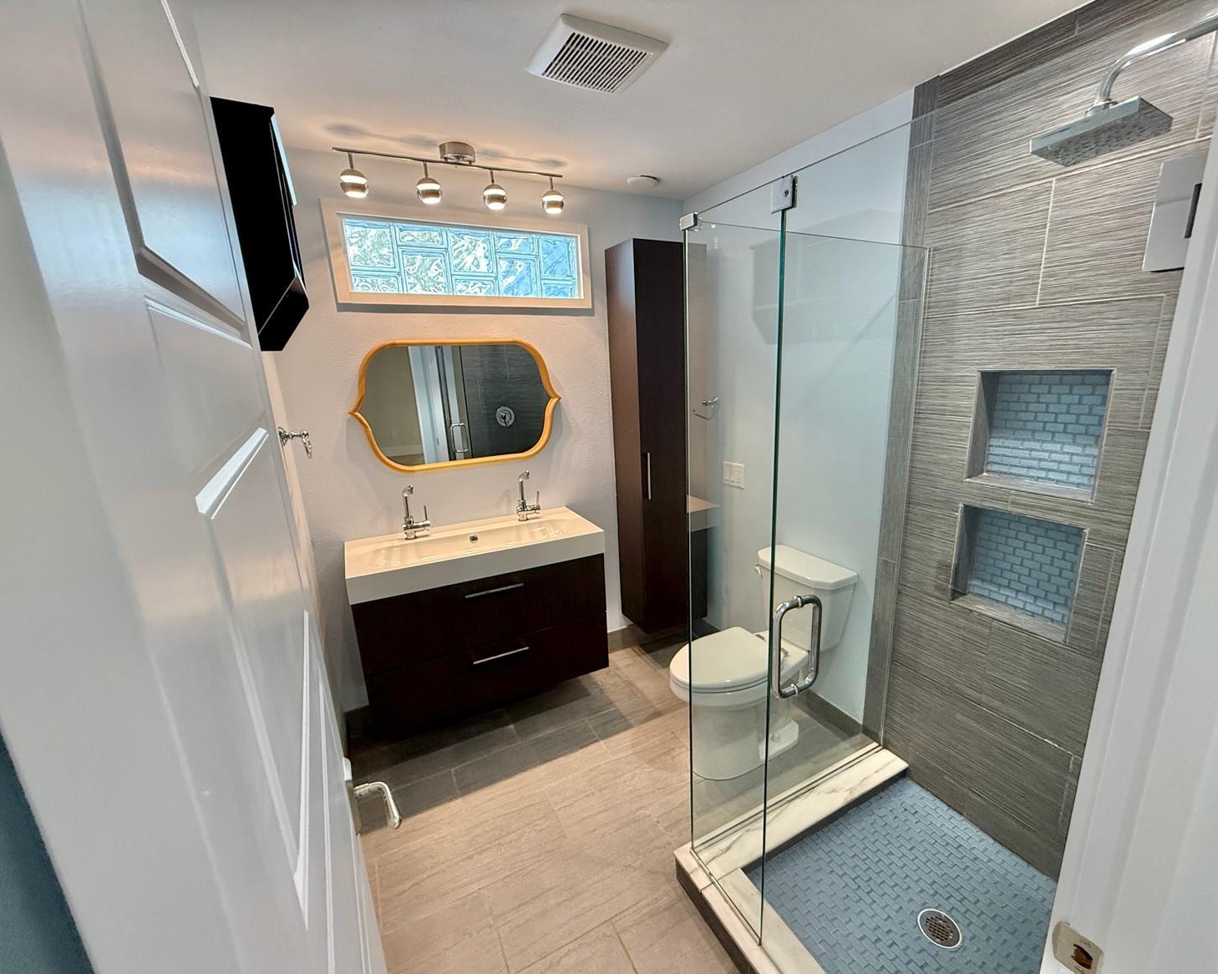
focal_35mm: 15
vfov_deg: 84.0
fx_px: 541
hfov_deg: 96.7
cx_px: 650
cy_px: 500
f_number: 2.2
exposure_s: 1/120
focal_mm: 2.22
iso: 320
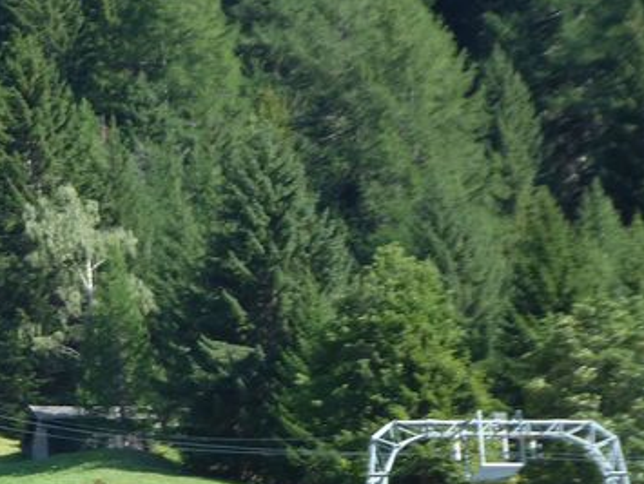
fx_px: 4767
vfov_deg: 5.8
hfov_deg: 7.7
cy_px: 430
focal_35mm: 256
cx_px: -58
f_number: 4.8
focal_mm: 15
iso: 80
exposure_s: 1/125
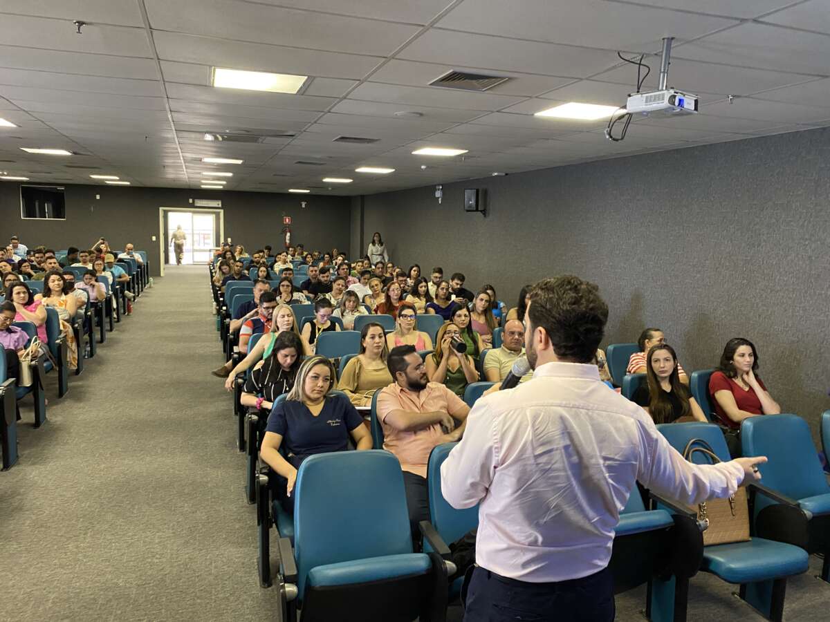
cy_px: 311
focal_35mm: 26
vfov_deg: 53.1
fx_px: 623
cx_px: 415
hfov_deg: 67.3
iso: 500
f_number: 1.8
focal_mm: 4.25
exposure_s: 1/40
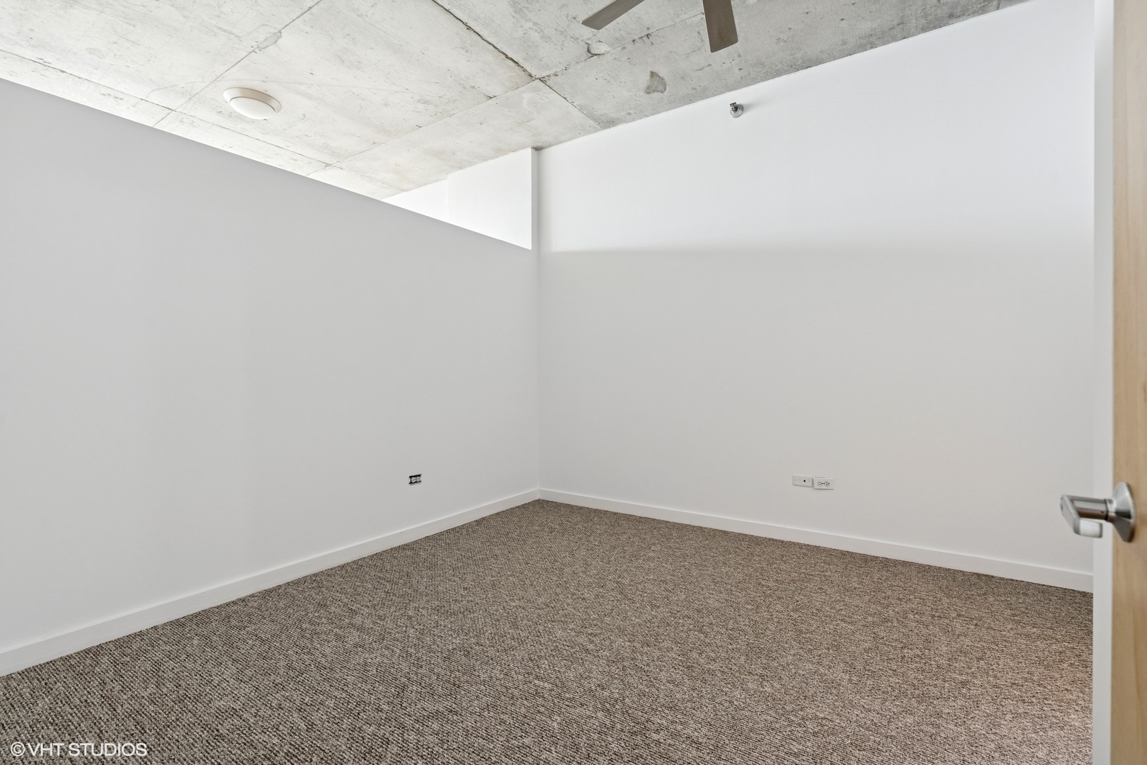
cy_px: 382
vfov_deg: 73.7
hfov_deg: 96.7
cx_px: 574
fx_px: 510
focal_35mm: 16
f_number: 8
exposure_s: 1/13
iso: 320
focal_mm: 16
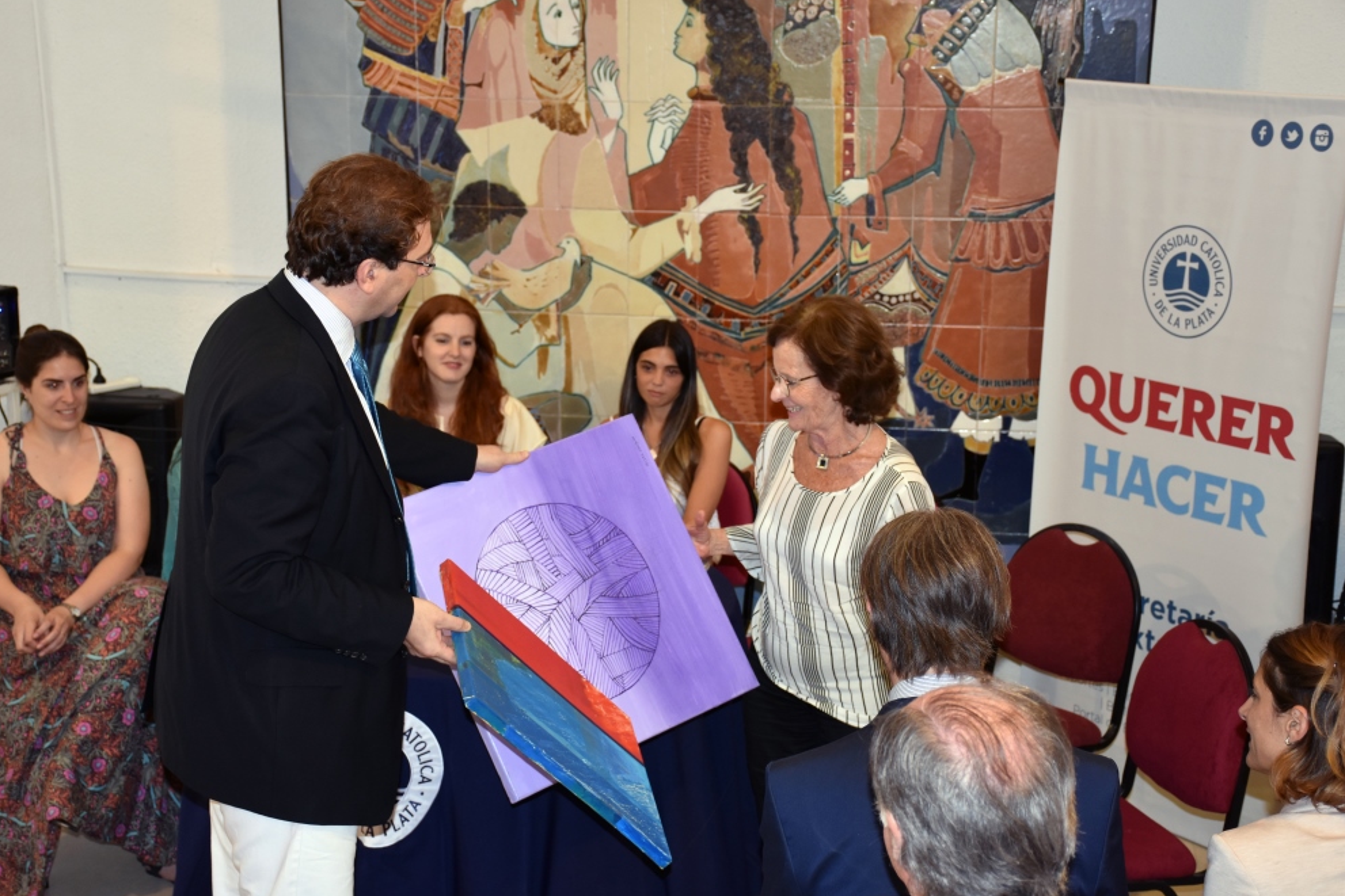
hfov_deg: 32.4
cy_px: 462
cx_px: 661
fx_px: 2317
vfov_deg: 21.9
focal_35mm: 62
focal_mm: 40
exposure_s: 1/60
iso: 640
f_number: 4.5
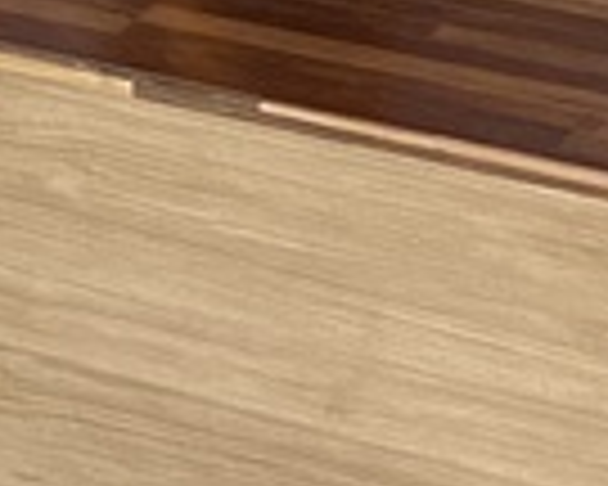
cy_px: -1044
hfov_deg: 8.9
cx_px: -950
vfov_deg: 7.0
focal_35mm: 193
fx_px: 3473
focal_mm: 5.7
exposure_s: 1/60
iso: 125
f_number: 1.5
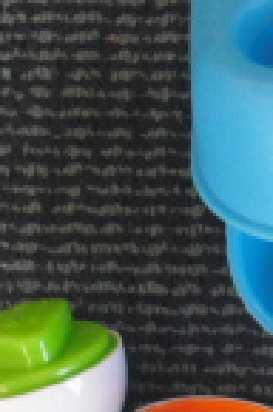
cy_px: 372
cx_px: 546
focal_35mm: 175
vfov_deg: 11.7
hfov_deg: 7.5
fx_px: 2000
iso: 100
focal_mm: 6.2
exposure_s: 1/60
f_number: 2.8
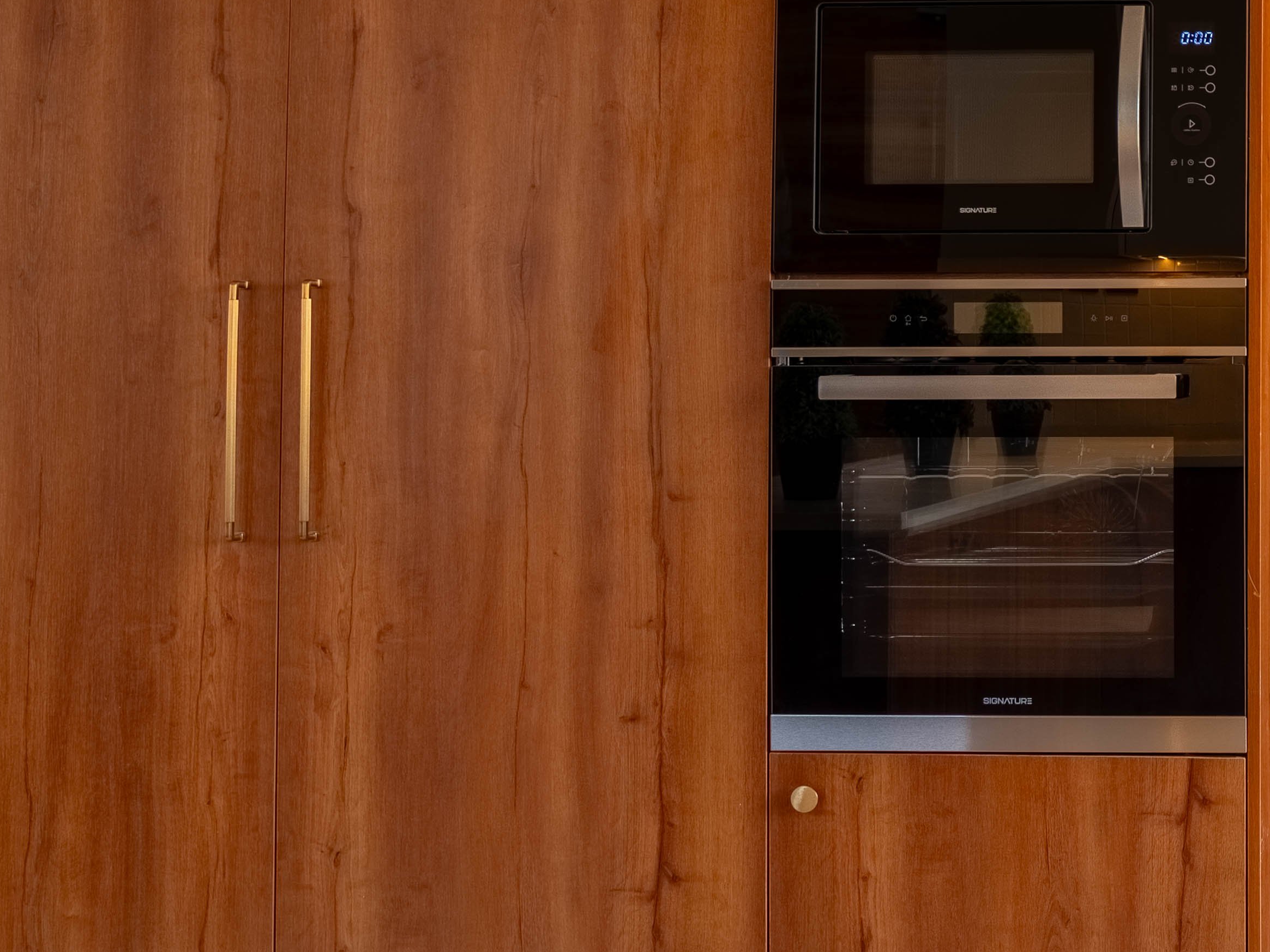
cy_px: 294
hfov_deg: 27.4
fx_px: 2201
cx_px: 1612
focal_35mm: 60
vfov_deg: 24.3
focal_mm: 16
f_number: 2.8
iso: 400
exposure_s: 1/4000
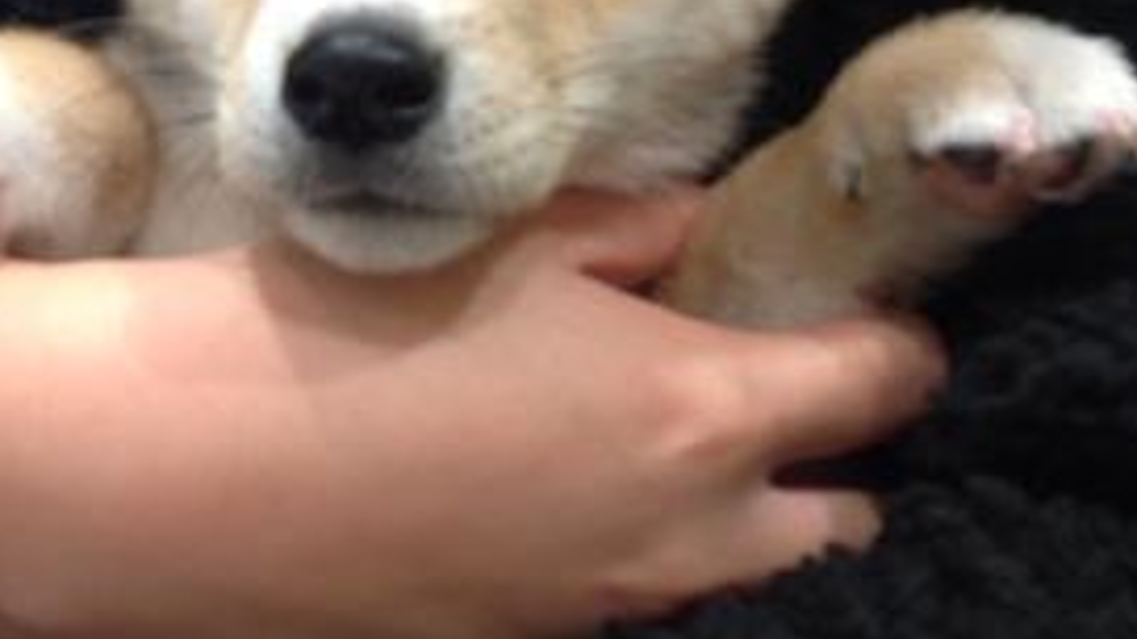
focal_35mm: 84
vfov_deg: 14.4
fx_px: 2532
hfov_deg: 25.1
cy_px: 242
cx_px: 309
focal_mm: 4.28
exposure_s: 1/33
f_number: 2.4
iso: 64
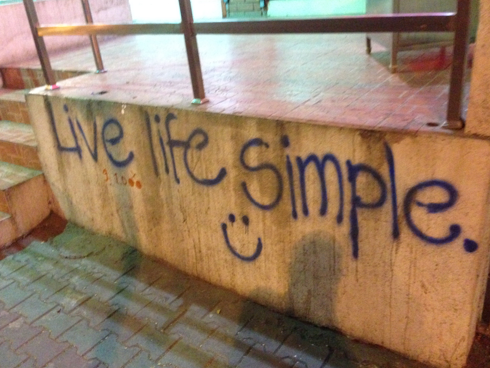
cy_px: 187
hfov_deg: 54.0
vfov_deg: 41.8
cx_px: 249
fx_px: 481
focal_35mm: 34
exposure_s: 1/15
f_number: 2.4
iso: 800
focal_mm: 4.12
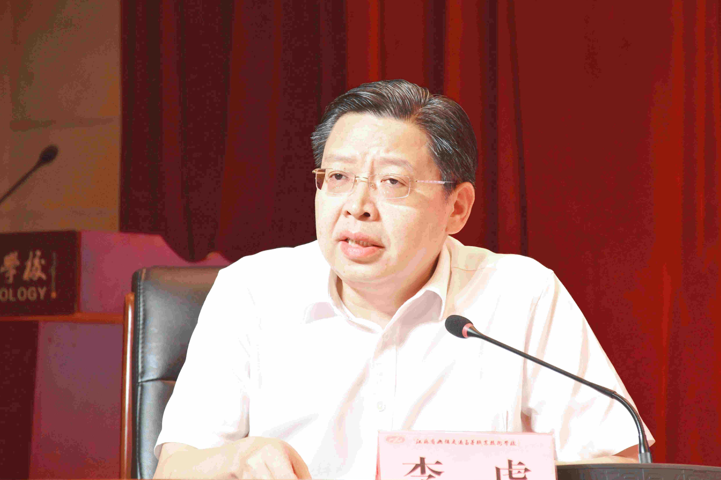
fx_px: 4365
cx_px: 392
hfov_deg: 9.4
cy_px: 248
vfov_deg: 6.3
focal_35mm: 218
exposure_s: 1/250
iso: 280
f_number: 5.6
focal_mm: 130
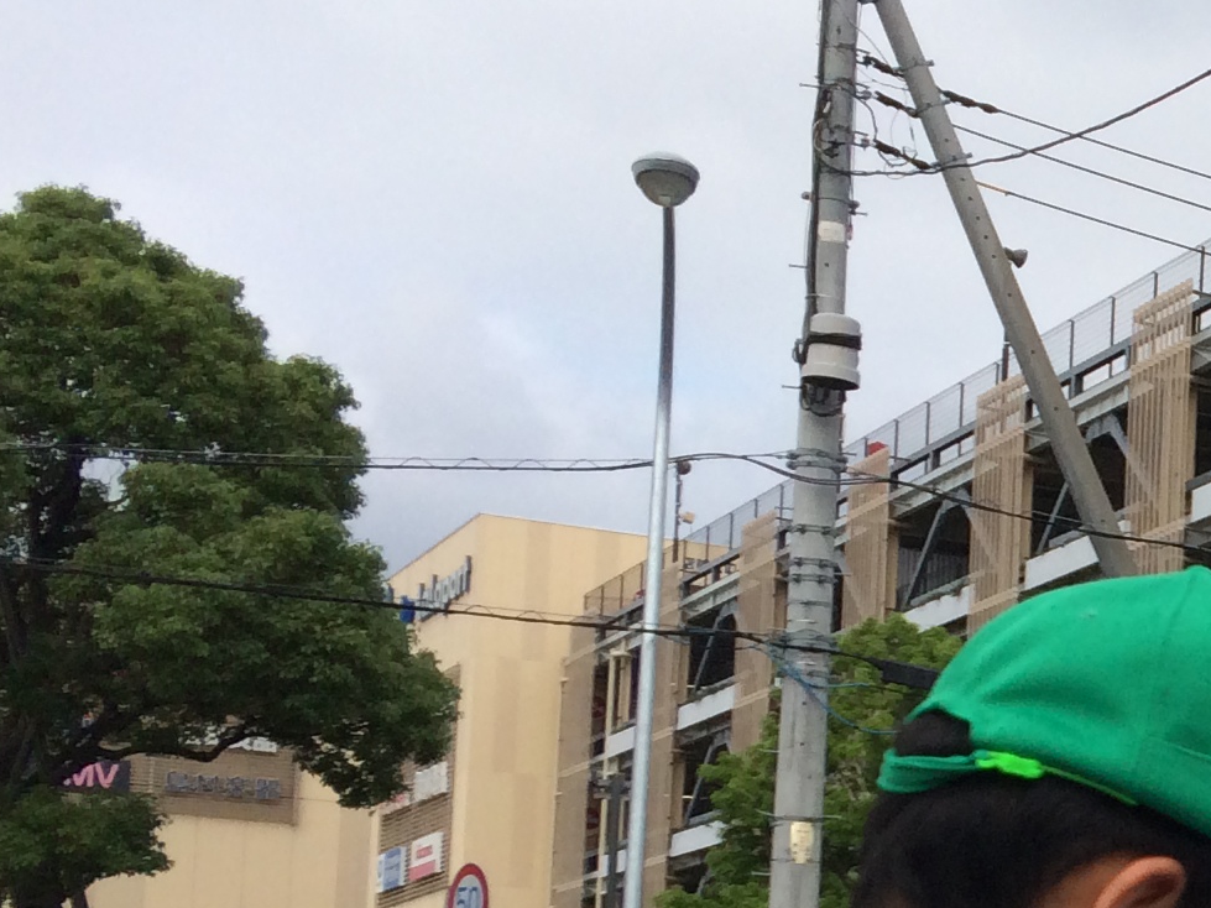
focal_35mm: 100
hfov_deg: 17.6
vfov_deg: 14.4
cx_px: 1823
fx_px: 3498
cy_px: 1009
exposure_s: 1/2283
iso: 32
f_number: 2.2
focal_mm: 4.12
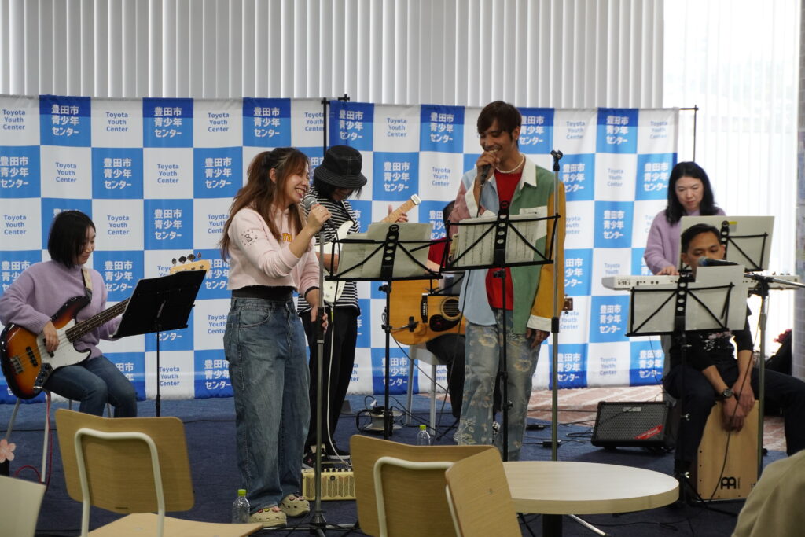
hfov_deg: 27.0
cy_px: 268
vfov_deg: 18.2
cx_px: 402
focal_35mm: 75
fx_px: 1677
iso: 1250
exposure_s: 1/160
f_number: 5.6
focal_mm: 50
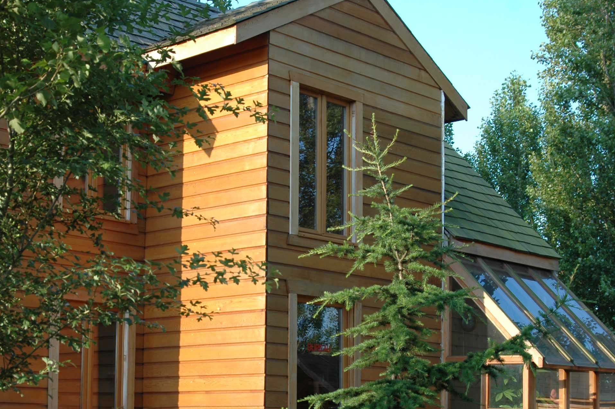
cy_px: 293
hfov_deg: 30.5
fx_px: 1127
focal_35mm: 66
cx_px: 247
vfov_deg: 20.5
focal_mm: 28
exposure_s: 1/160
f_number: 6.3
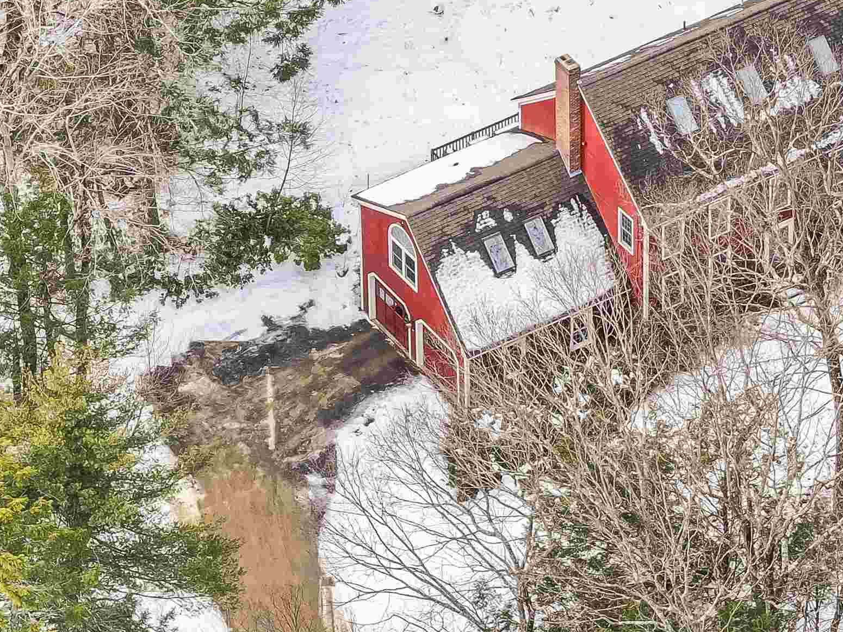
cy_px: 202
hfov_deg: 6.0
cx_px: 613
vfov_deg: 4.5
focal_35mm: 329
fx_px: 8013
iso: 100
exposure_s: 1/120
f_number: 3.4
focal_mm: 30.71
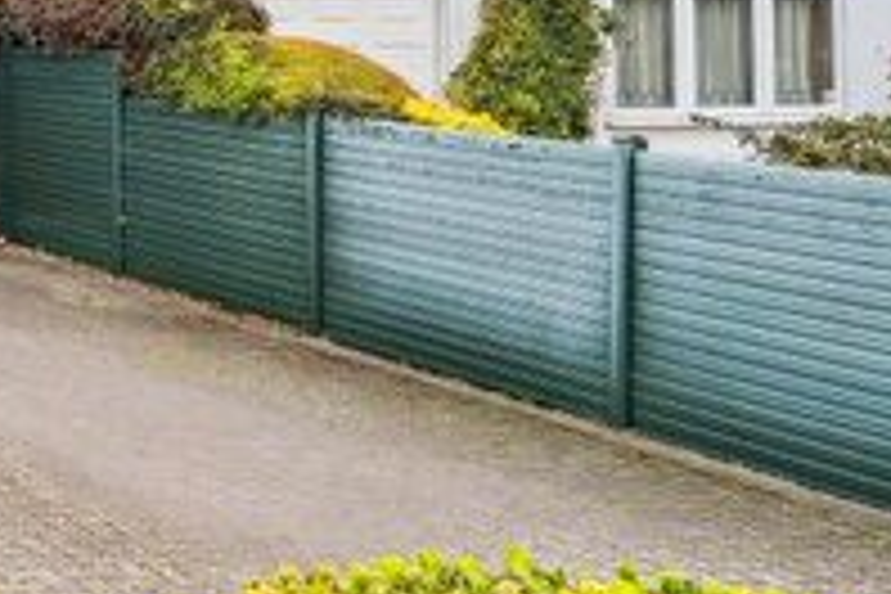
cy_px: -25
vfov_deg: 20.8
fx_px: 1555
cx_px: -657
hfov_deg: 22.0
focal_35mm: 63
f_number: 10
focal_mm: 17.8
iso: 200
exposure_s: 1/60
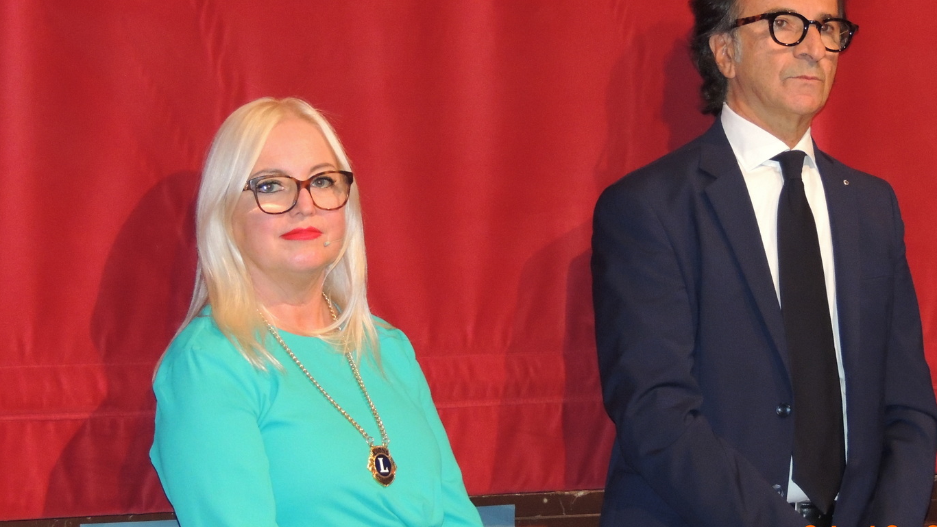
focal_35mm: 153
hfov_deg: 14.1
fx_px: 3801
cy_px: 215
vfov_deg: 7.9
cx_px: 503
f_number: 4.2
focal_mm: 21.4
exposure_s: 1/60
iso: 800
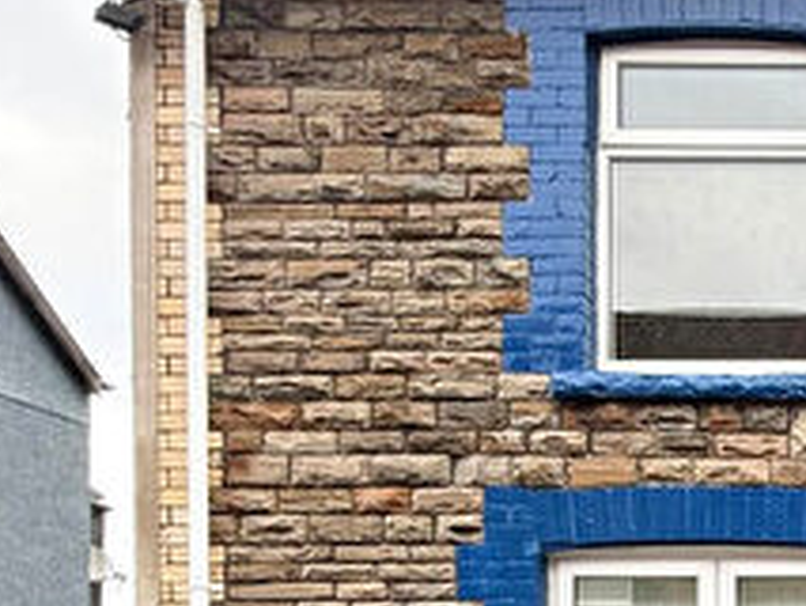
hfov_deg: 35.6
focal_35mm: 46
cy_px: 521
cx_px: 870
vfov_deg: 30.4
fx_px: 1072
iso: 50
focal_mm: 2.22
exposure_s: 1/99
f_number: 2.2
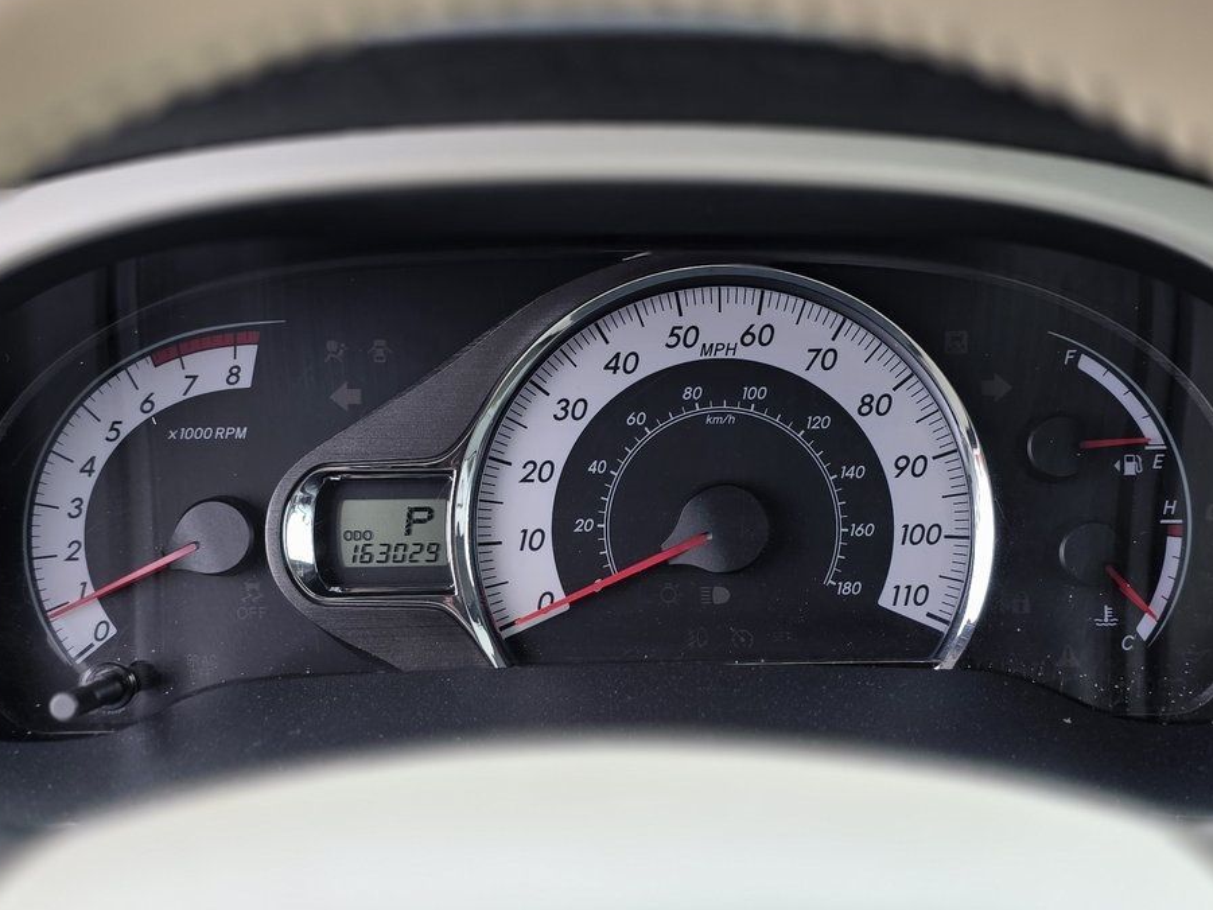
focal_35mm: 50
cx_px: 626
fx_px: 1752
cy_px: 502
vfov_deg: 29.1
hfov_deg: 38.2
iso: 50
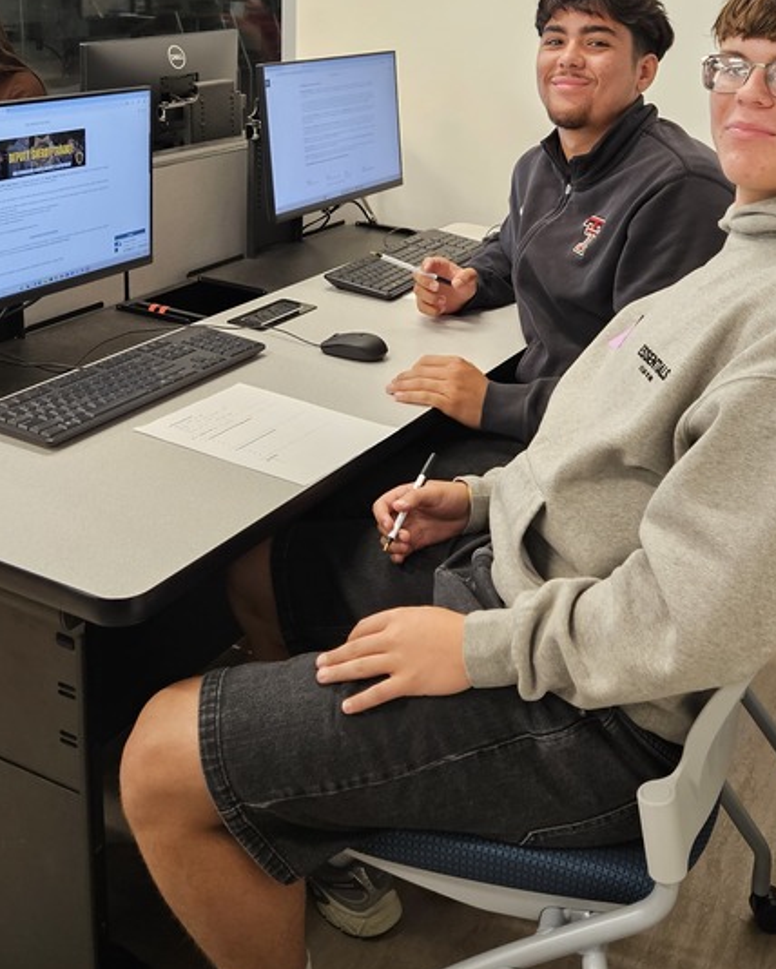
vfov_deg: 41.9
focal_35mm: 43
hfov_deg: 34.8
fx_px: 1234
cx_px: 450
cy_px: 268
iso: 160
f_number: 1.8
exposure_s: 1/120
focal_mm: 5.4
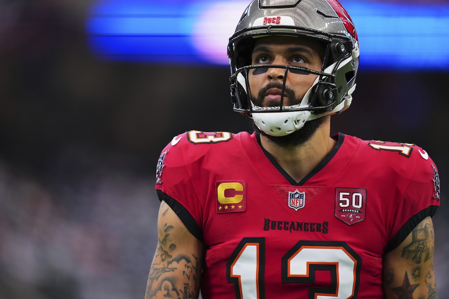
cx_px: 224
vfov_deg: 3.4
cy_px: 150
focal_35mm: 400
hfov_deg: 5.2
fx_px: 4988
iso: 4000
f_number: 2.8
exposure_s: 1/2000
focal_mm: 400
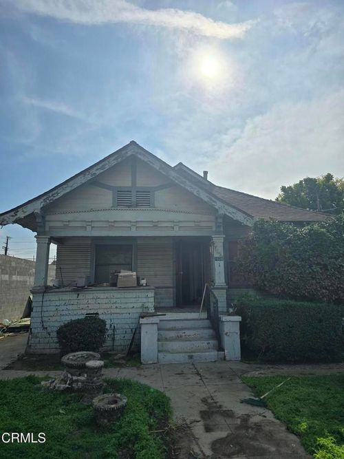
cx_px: 172
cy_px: 230
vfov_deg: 73.9
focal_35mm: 23
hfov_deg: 58.9
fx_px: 305
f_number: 1.7
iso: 12
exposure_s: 1/4145
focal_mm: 6.3
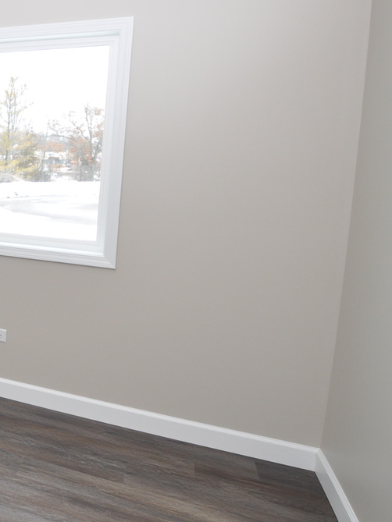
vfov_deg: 52.1
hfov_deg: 29.1
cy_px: 201
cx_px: -166
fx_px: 528
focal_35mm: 35
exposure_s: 1/125
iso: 400
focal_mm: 10
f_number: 5.6
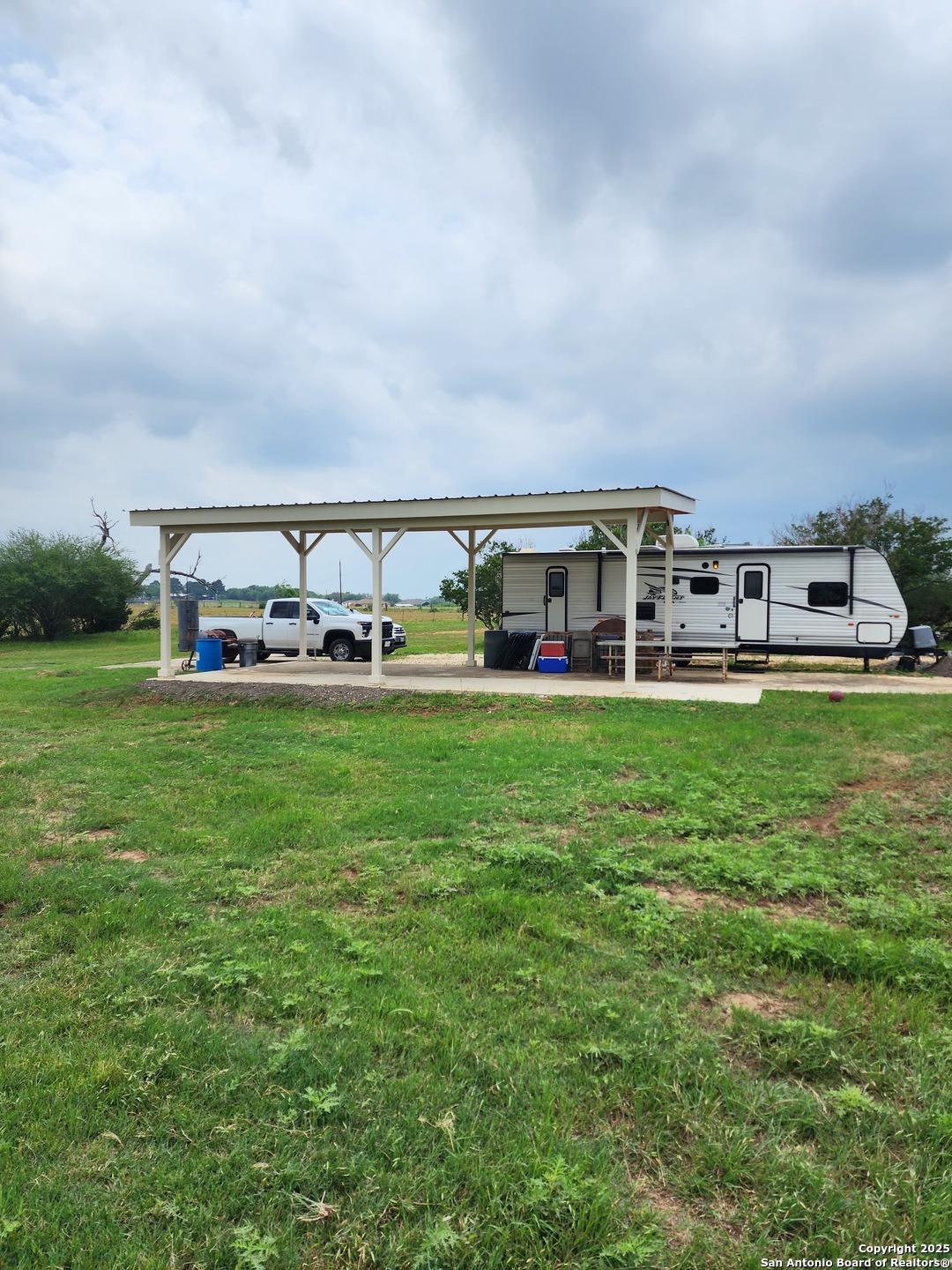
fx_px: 843
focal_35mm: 23
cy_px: 635
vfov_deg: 73.9
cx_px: 476
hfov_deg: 58.9
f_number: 1.8
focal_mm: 6.4
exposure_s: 1/1844
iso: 12
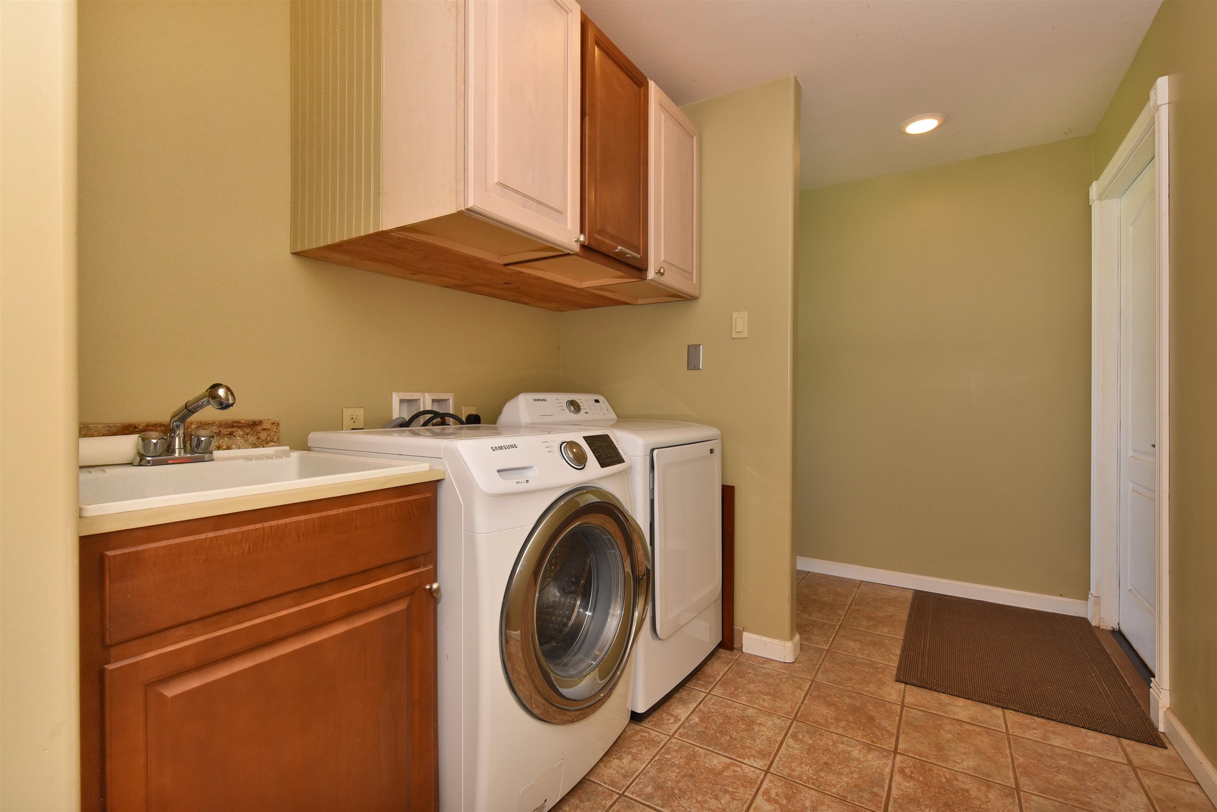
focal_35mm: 16
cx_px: 608
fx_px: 541
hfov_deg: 96.7
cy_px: 406
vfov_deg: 73.8
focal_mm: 16
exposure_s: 1/60
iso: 6400
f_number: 16
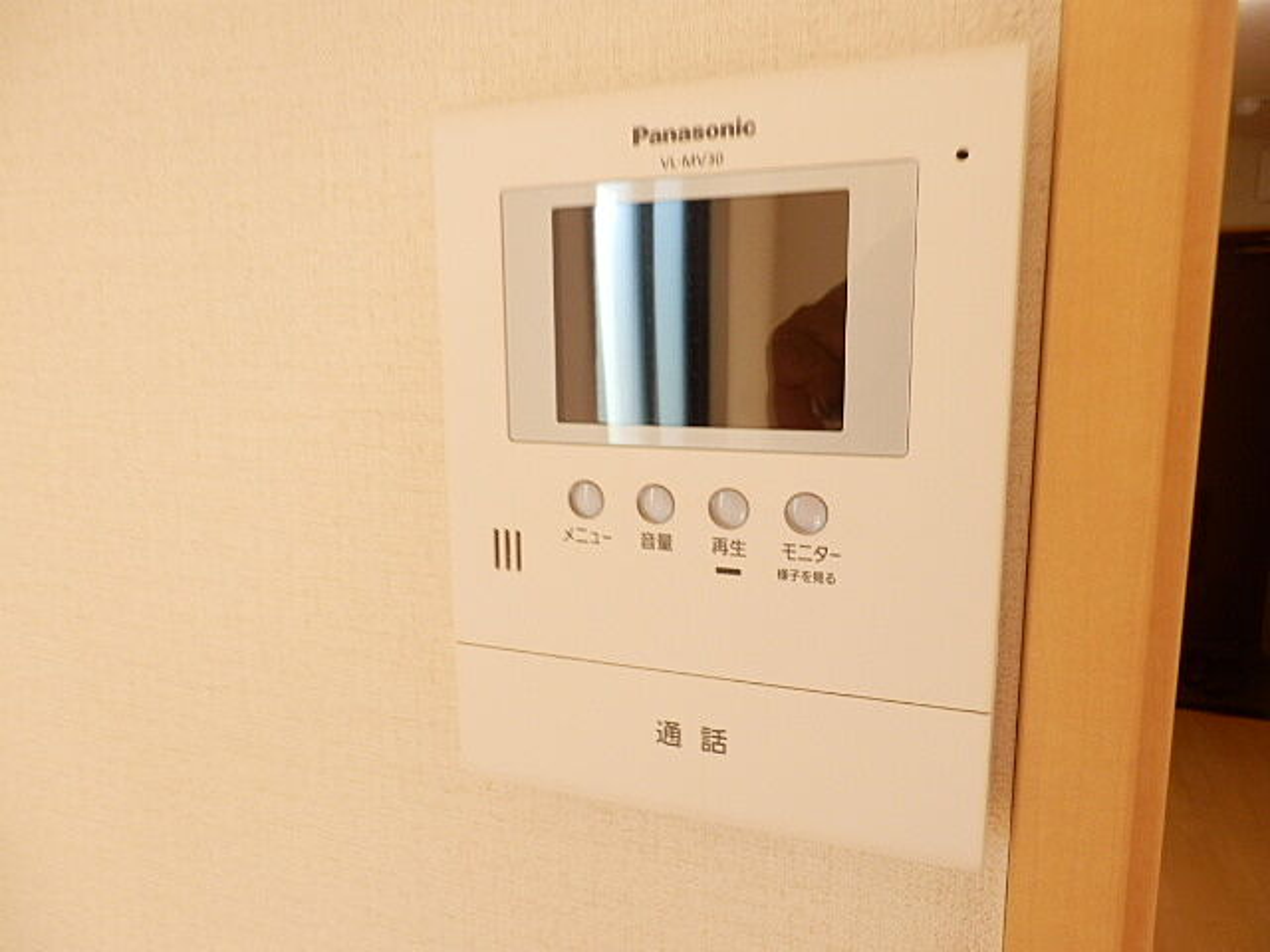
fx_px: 881
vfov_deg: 56.8
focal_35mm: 24
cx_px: 635
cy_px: 476
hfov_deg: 71.6
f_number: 3
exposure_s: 1/30
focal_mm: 4.2
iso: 200
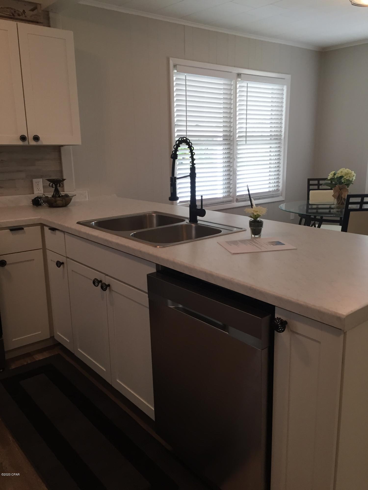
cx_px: 184
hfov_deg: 48.2
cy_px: 245
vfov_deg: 61.7
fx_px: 411
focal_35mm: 29
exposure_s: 1/30
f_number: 2.2
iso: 40
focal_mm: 4.15
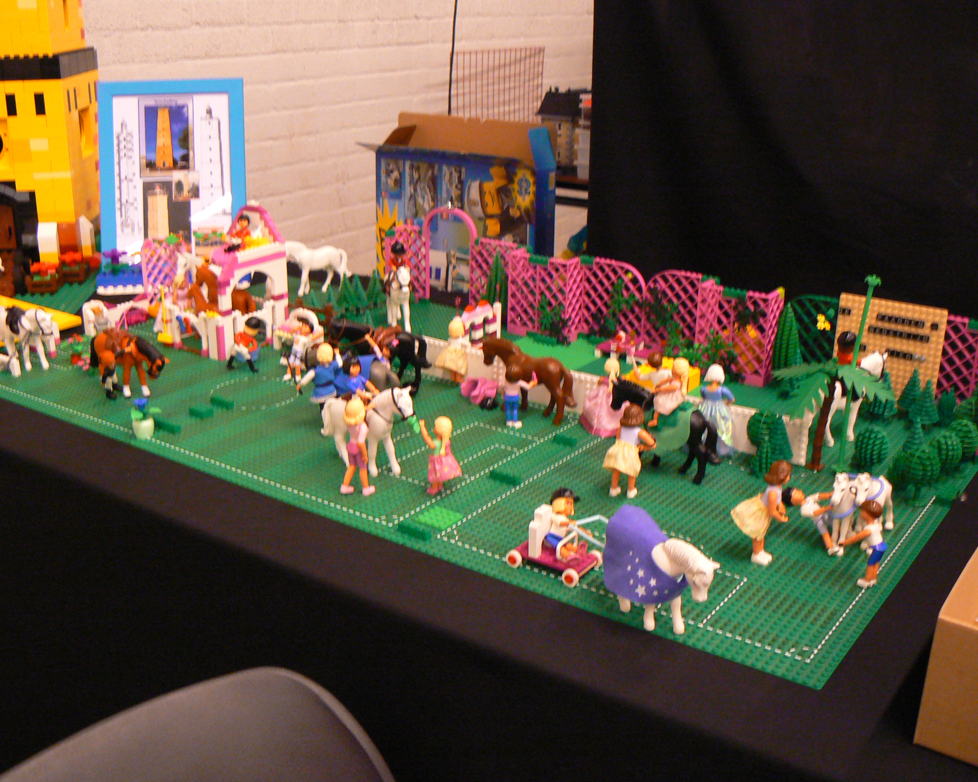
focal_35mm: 38
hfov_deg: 47.9
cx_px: 467
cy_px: 386
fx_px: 1100
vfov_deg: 39.2
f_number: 2.8
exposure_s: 1/6
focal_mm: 6
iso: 200
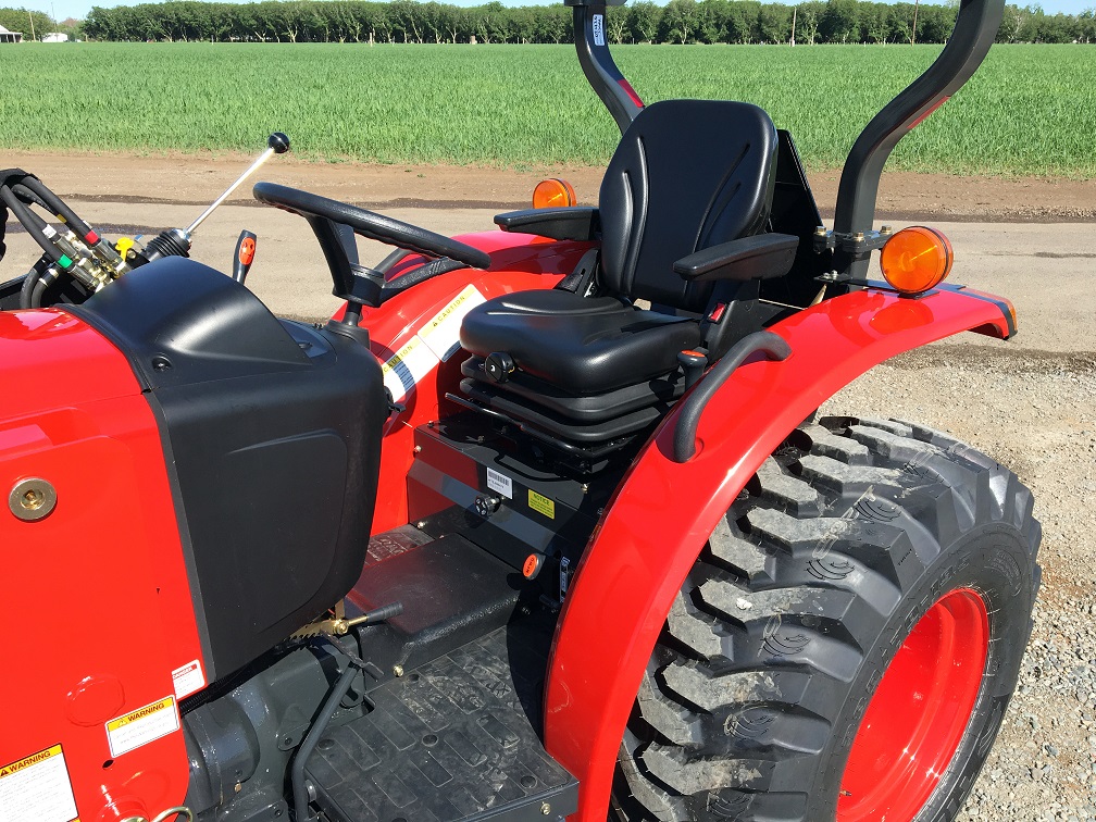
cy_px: 411
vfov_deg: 48.2
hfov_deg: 61.7
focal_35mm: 29
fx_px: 918
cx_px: 548
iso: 25
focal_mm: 4.15
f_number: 2.2
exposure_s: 1/810
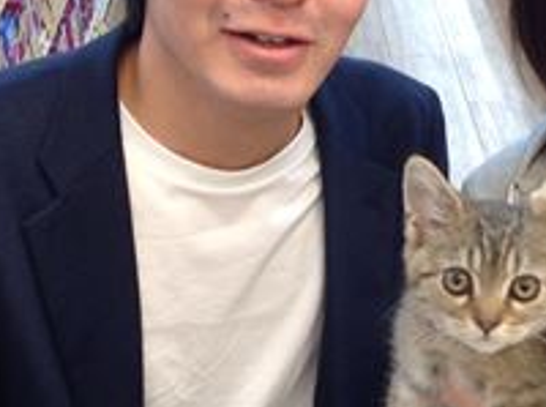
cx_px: 404
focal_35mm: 105
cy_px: 298
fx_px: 1652
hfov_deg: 18.7
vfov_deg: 14.0
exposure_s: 1/30
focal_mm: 4.28
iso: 64
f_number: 2.4
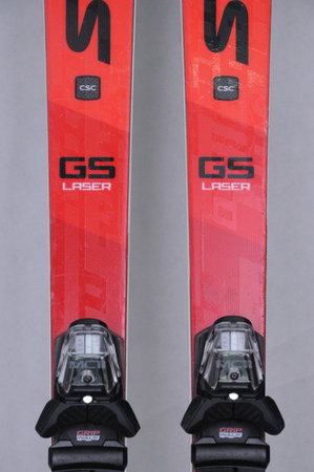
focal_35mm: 135
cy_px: 236
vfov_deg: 15.2
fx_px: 1770
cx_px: 157
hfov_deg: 10.1
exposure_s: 1/125
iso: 2000
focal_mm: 90
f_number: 8
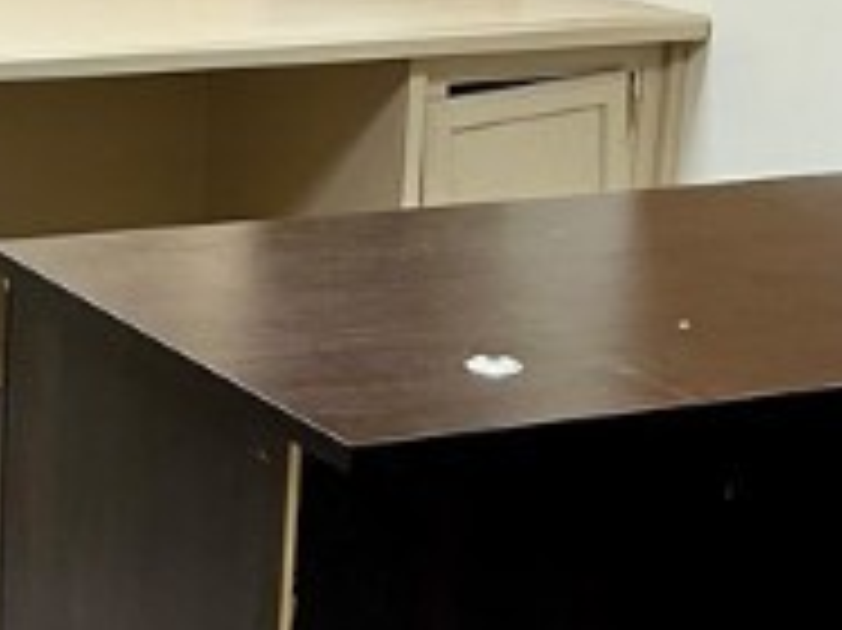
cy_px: 356
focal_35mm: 107
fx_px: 2601
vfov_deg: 13.8
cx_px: 104
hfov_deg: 18.1
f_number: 1.6
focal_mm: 5.1
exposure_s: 1/60
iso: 125
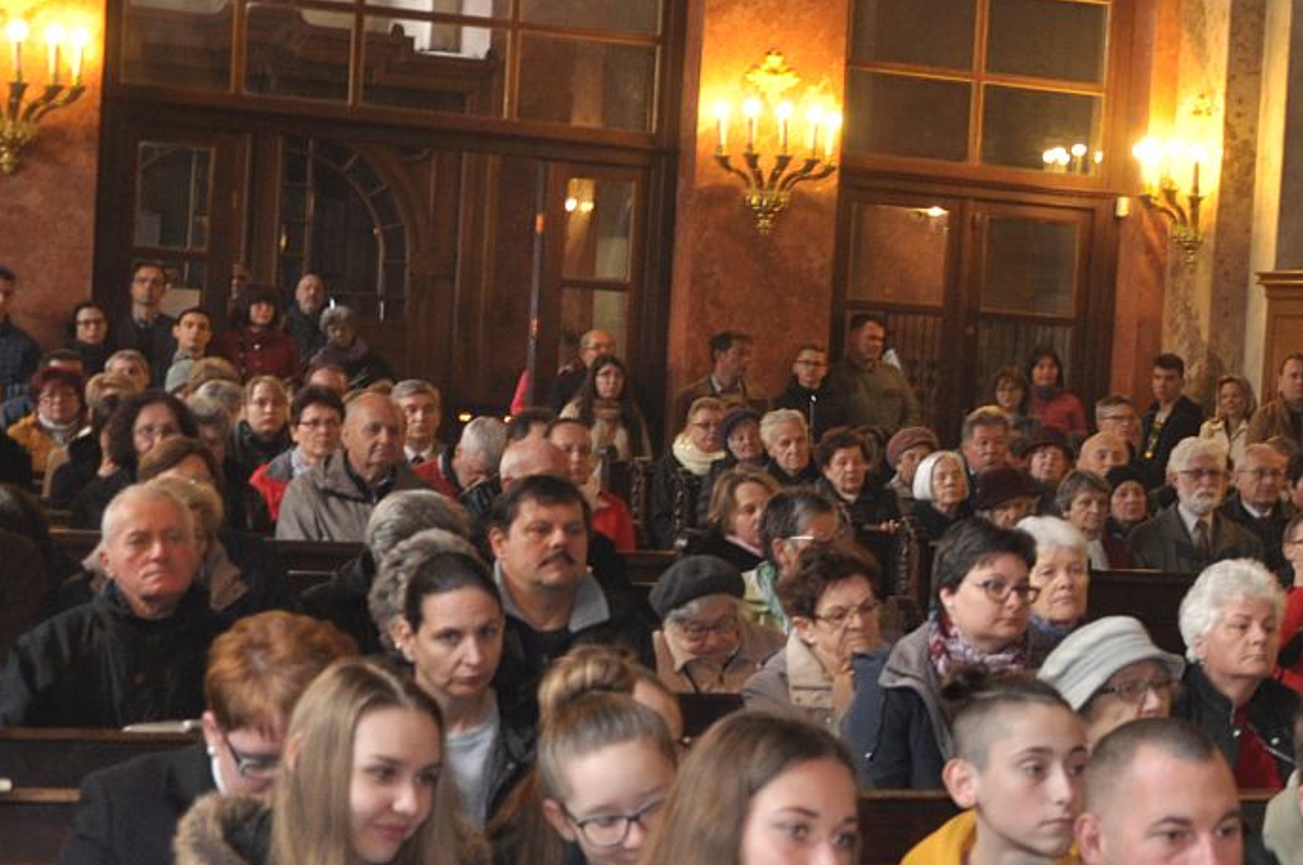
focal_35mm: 98
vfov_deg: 13.9
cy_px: 554
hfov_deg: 19.6
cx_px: 1565
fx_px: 3553
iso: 360
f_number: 4
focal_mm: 25
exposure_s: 1/30
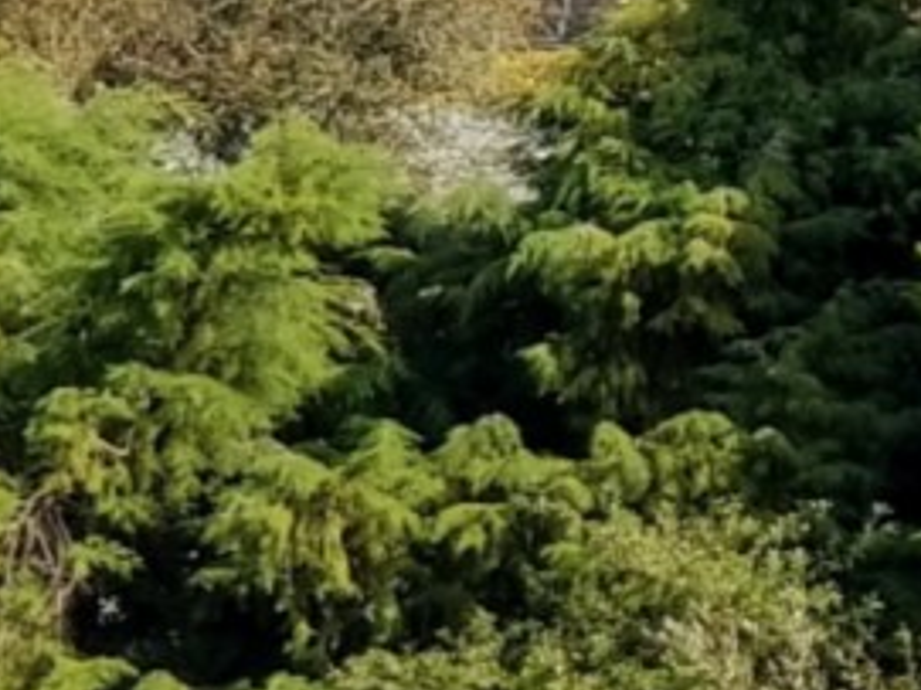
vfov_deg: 3.8
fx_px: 10292
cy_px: 527
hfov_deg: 5.1
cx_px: 1003
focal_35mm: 387
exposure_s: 1/509
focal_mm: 6
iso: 25
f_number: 2.4
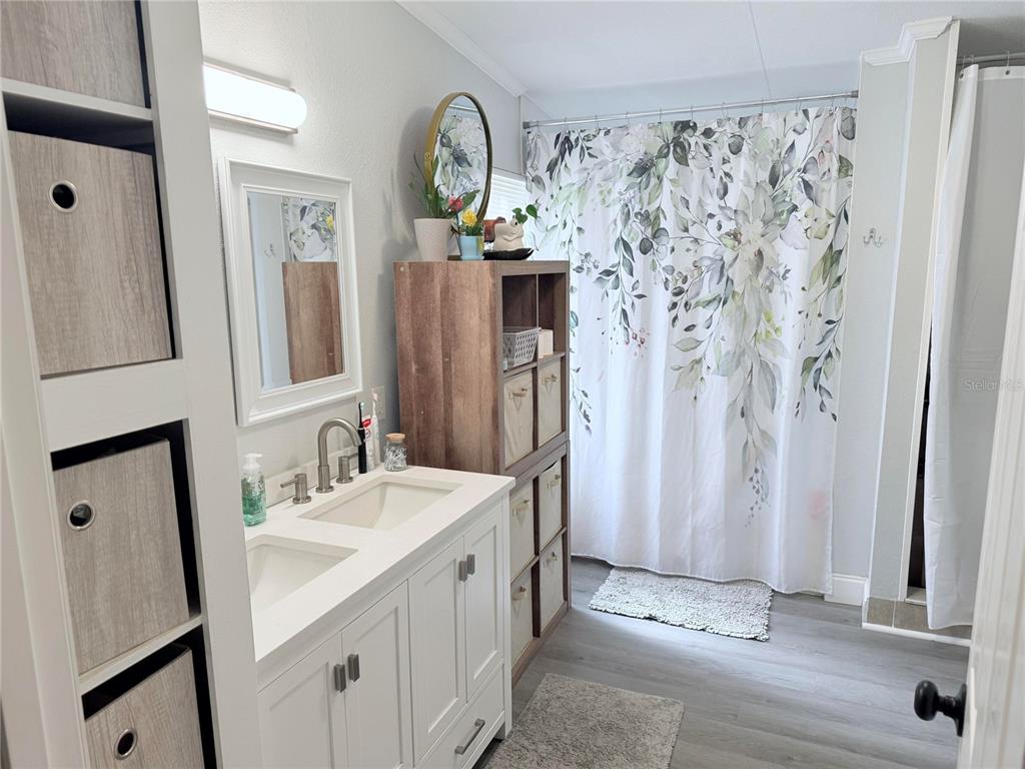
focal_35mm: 24
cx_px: 512
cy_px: 384
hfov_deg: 71.6
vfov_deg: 56.8
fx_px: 711
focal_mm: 6.76
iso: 125
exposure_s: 1/120
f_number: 1.78
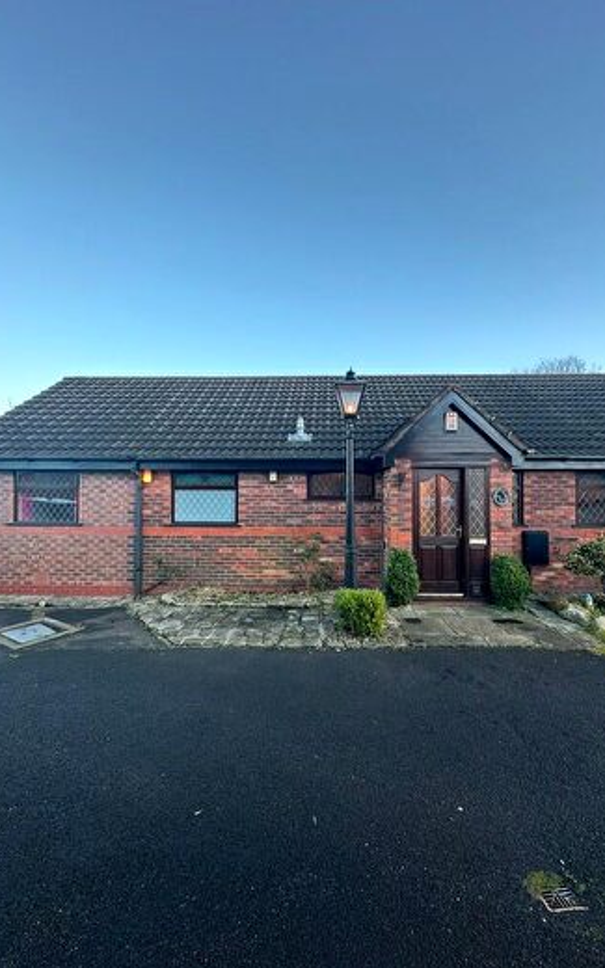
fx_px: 396
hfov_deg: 74.8
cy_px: 487
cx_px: 315
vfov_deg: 101.5
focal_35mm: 15
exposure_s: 1/106
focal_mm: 2.22
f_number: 2.2
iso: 40
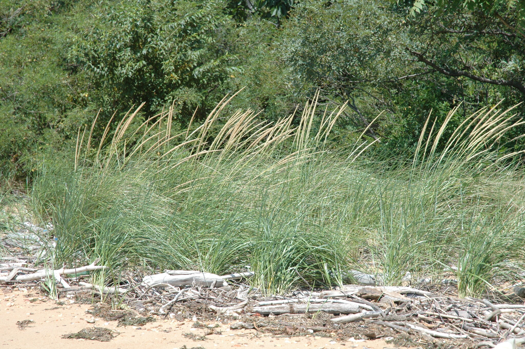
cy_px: 174
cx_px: 262
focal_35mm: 105
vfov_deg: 13.0
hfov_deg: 19.5
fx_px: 1530
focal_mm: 70
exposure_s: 1/250
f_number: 8
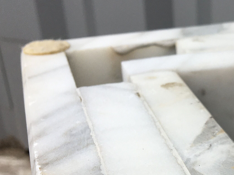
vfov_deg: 20.2
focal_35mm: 70
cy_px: 183
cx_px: 230
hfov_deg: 26.4
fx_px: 473
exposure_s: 1/999
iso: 25
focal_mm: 4.15
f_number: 2.2
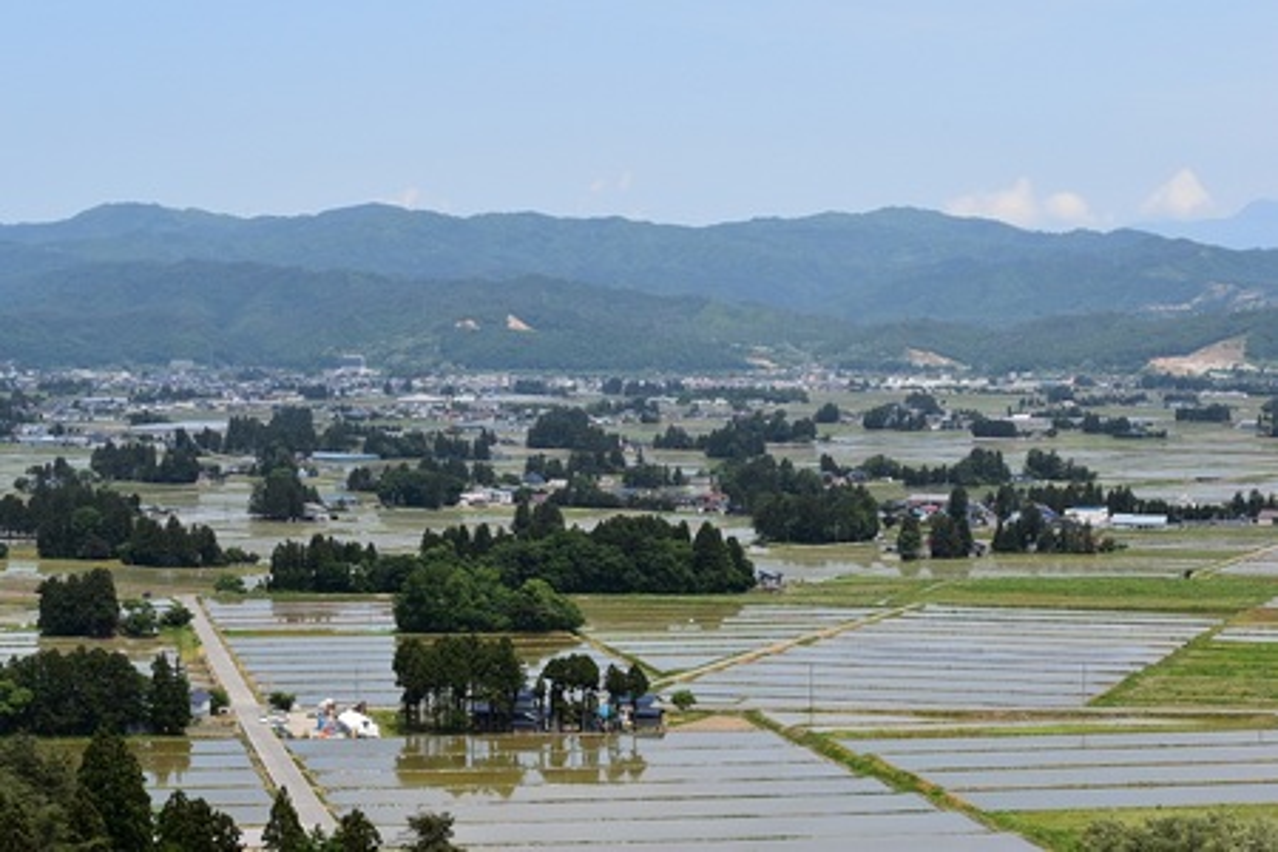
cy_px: 426
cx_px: 639
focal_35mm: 93
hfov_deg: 21.9
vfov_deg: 14.7
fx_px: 3301
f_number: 11
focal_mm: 62
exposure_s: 1/500
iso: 400
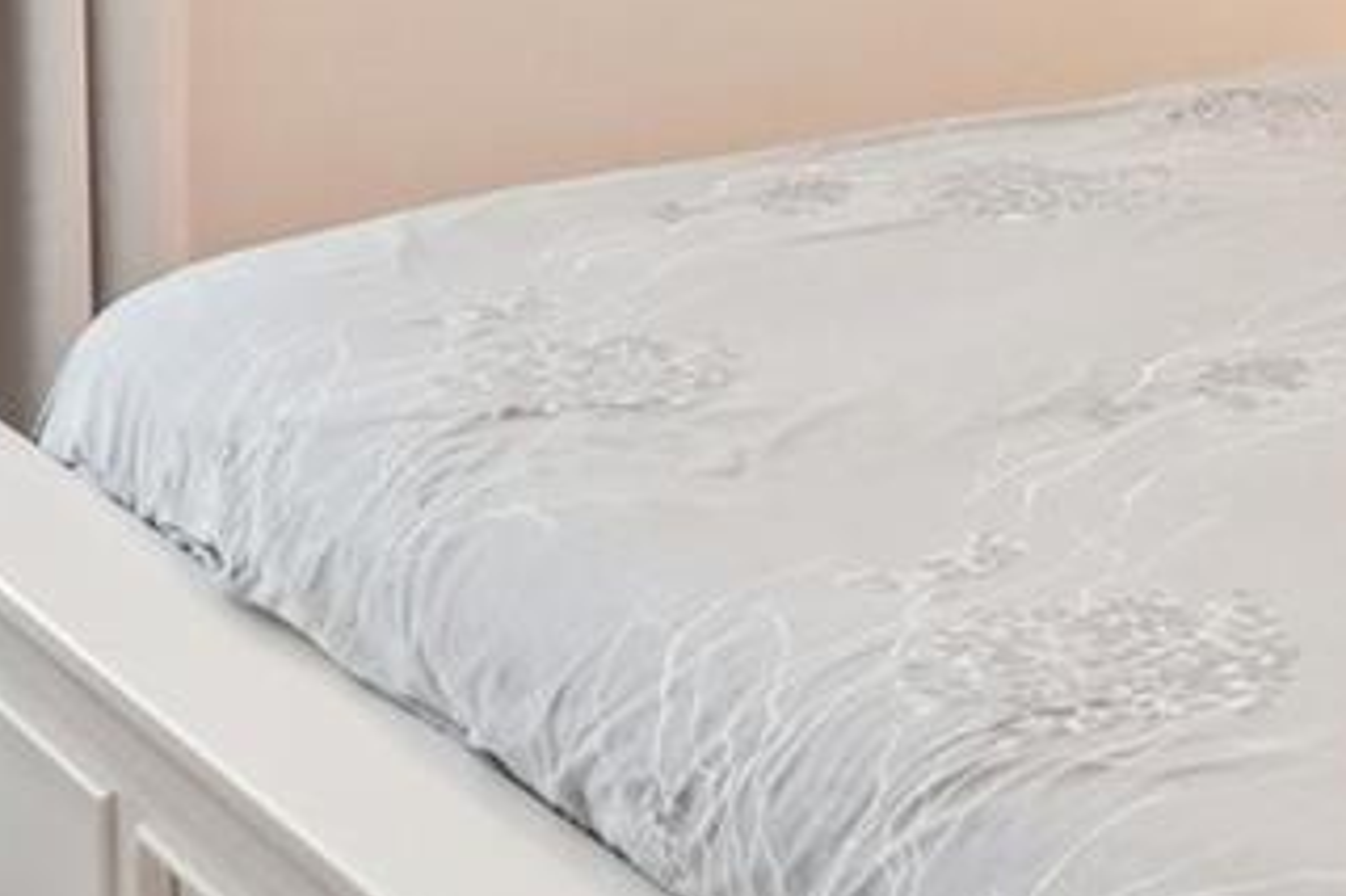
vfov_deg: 15.2
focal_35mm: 80
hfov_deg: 23.0
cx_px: 1670
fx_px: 2989
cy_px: -602
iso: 400
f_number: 8
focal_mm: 16
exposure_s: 1/25
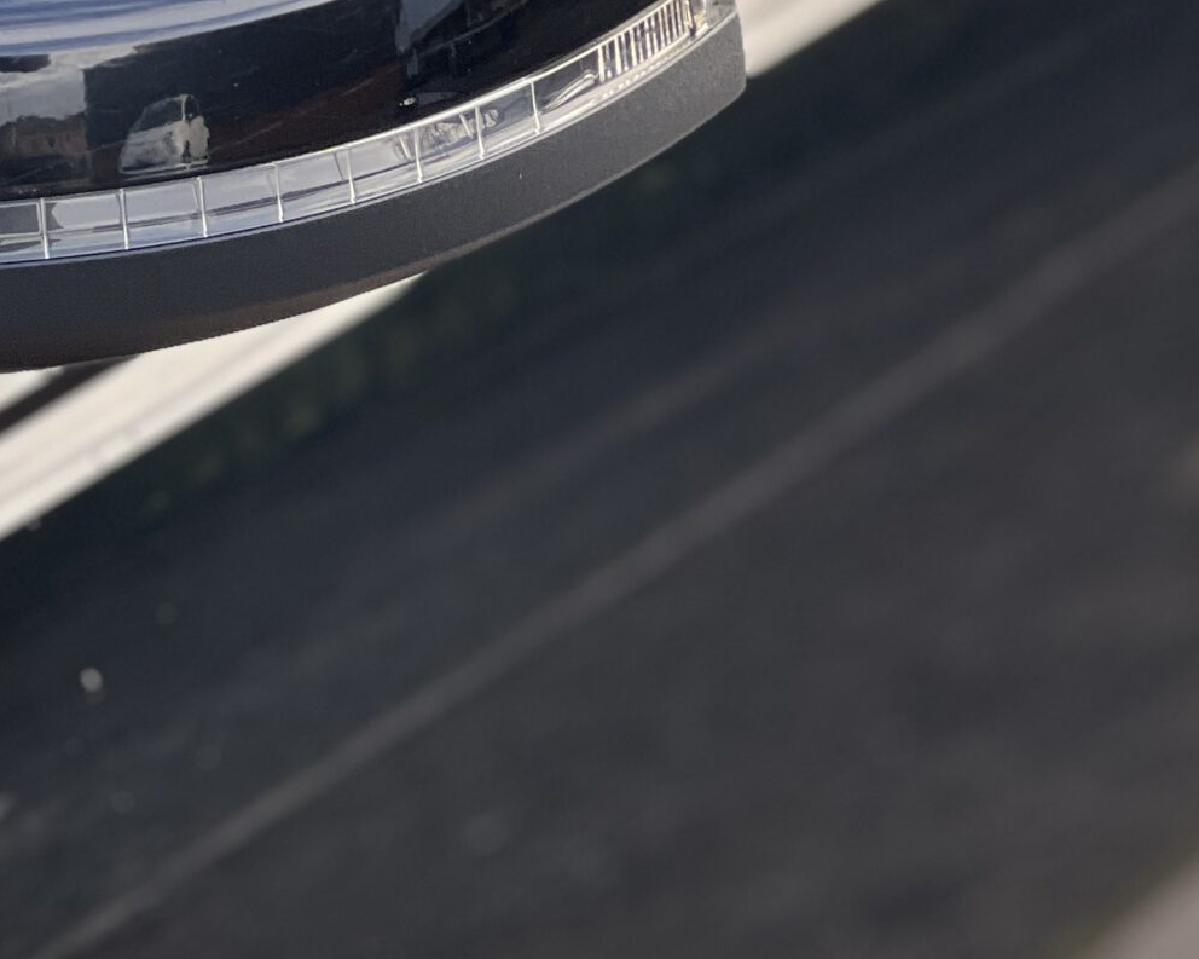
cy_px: -52
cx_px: -69
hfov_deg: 9.9
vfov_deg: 7.9
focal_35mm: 194
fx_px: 6882
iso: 50
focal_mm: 9
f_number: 2.8
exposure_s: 1/121
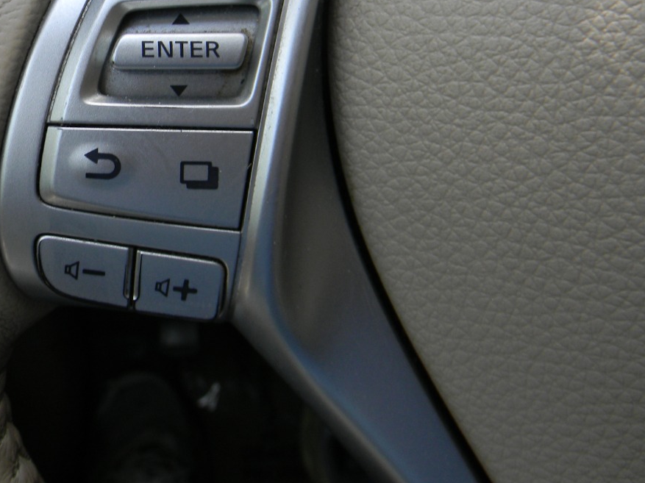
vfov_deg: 31.0
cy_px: 129
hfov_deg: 39.9
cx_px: 145
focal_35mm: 46
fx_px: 857
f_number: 3.5
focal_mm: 5
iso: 80
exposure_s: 1/90.1
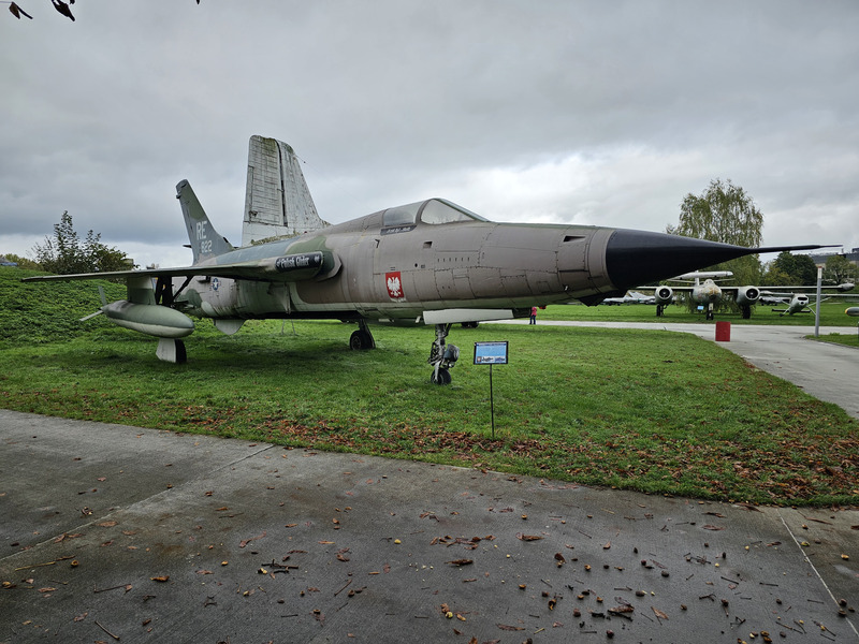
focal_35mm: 23
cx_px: 430
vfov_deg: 58.9
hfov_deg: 73.9
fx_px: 571
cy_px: 322
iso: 10
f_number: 1.7
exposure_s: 1/292
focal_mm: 6.3
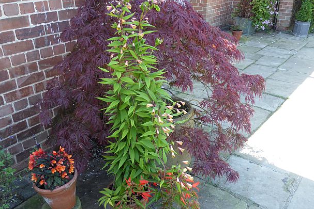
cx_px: 157
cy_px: 118
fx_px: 297
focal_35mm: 34
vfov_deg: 38.8
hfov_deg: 55.8
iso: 160
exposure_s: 1/60
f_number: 3.5
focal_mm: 5.4
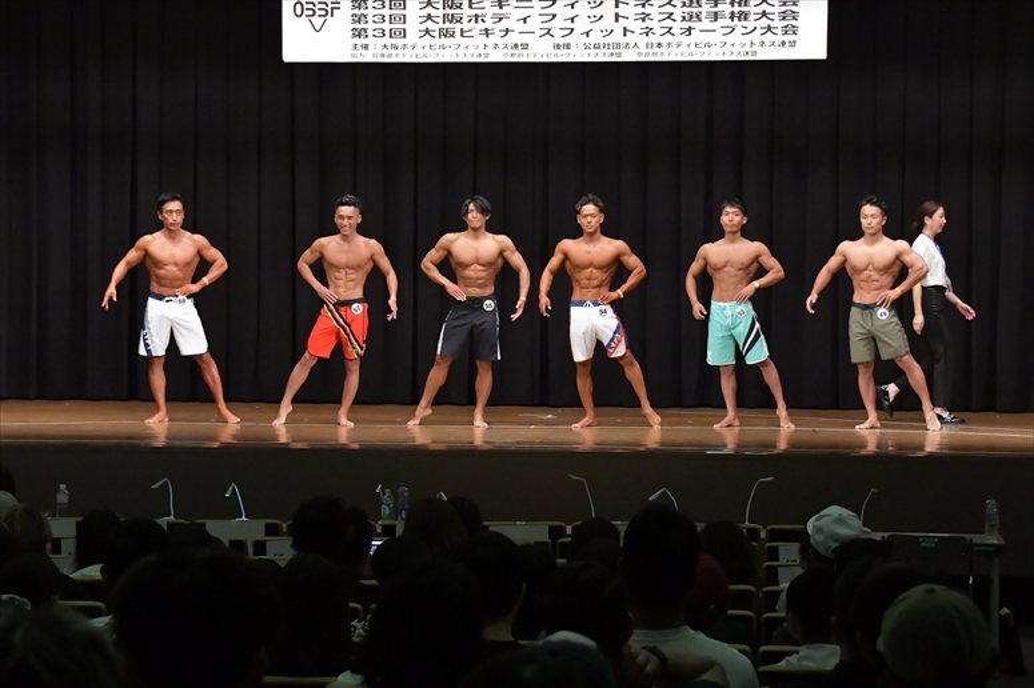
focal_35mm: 93
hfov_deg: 21.9
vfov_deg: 14.7
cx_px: 517
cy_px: 344
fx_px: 2670
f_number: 5.6
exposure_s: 1/400
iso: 6400
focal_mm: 62
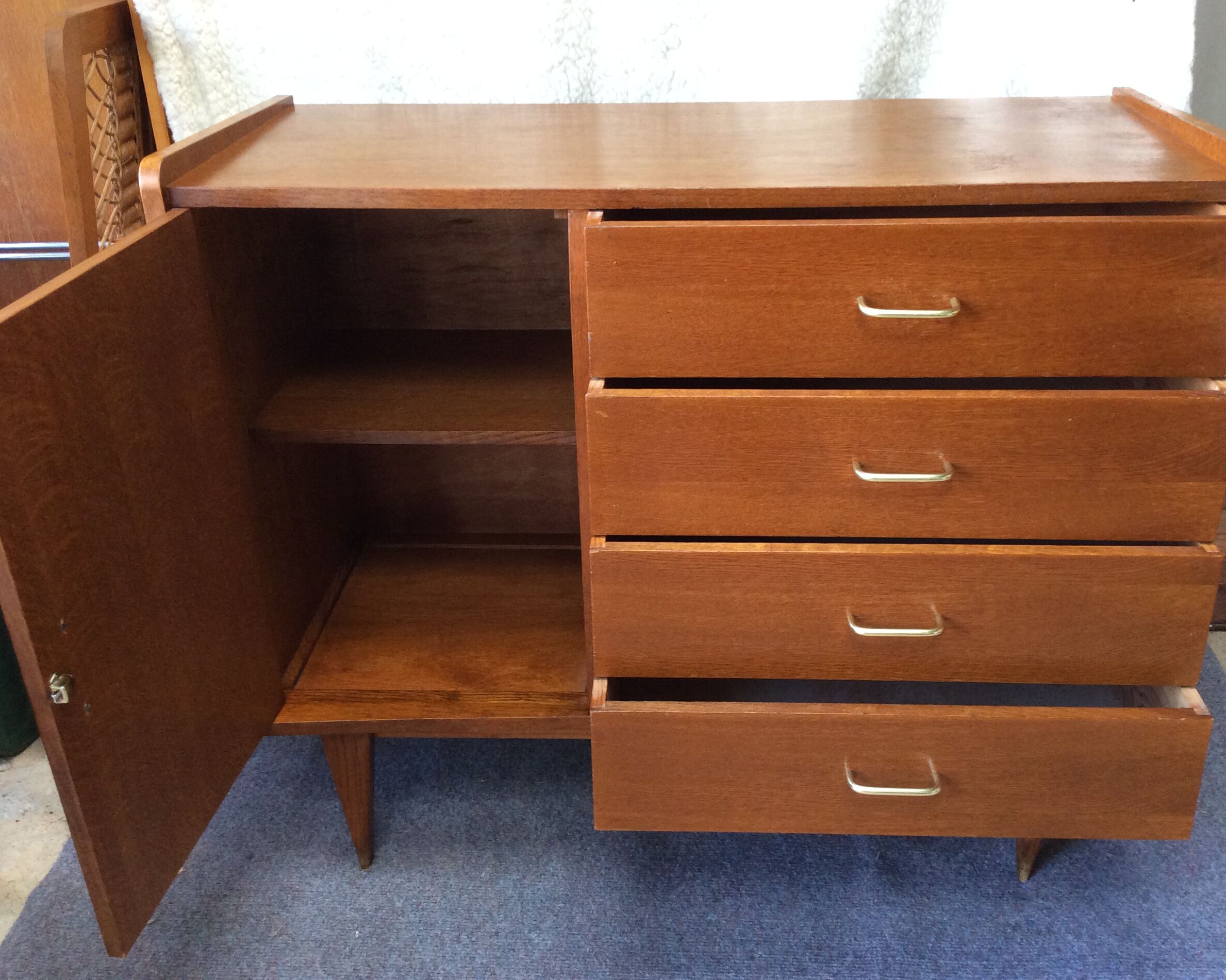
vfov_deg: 43.4
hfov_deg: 52.8
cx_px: 653
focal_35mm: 34
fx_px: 1234
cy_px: 483
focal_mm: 3.3
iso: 80
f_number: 2.4
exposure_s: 1/25
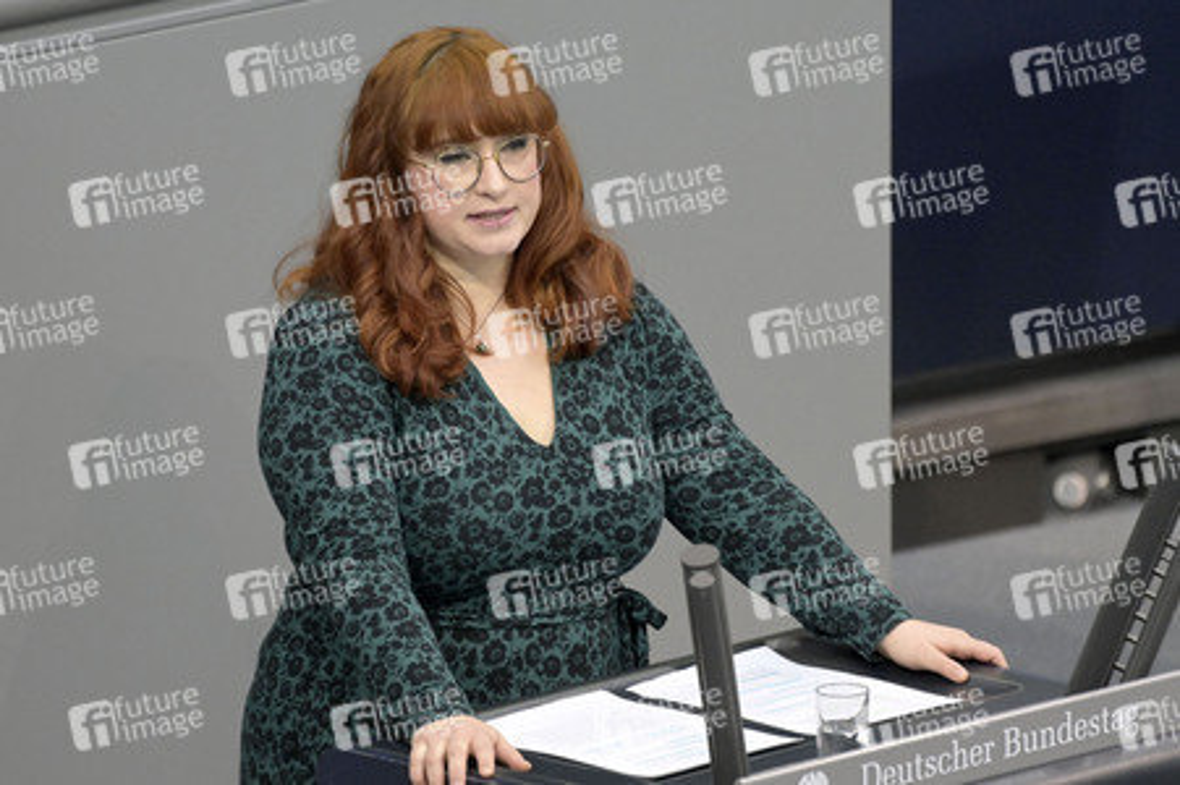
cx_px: 590
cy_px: 392
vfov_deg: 3.6
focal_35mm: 380
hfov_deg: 5.4
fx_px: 12446
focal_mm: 380
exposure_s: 1/400
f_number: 5.6
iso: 8000
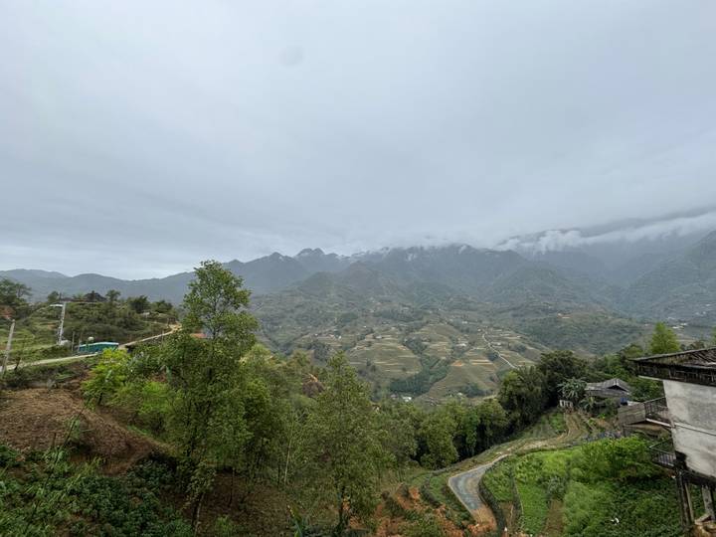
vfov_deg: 85.7
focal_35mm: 14
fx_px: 290
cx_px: 358
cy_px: 268
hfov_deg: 102.1
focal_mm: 2.22
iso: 40
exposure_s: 1/868
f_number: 2.2
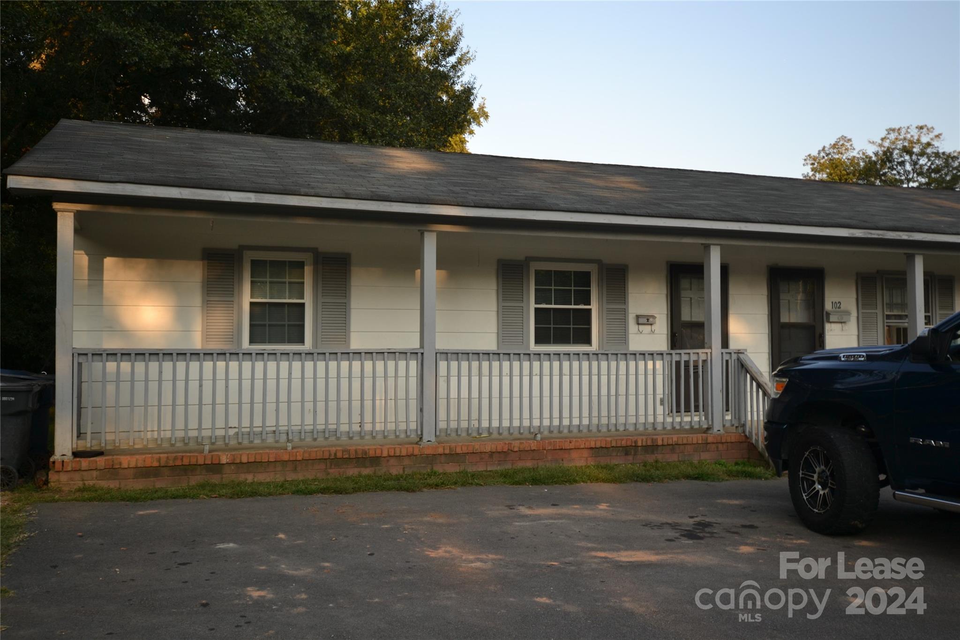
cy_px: 320
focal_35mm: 33
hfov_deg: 57.2
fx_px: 880
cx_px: 480
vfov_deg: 40.0
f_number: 5.6
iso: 125
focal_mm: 22
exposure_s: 1/125
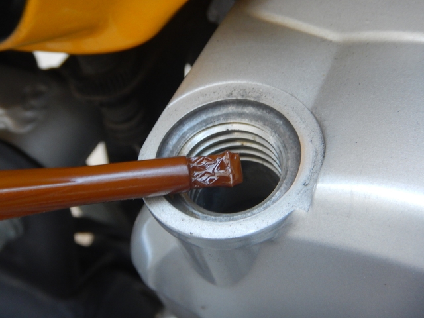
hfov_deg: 39.7
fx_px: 588
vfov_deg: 30.3
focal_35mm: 48
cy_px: 159
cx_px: 212
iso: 400
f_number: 4.3
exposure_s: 1/20
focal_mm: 8.5
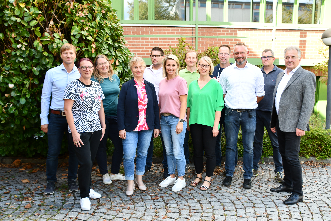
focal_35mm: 31
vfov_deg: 42.3
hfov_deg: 60.3
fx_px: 285
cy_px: 110
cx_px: 166
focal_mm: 21
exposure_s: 1/250
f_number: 5
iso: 400
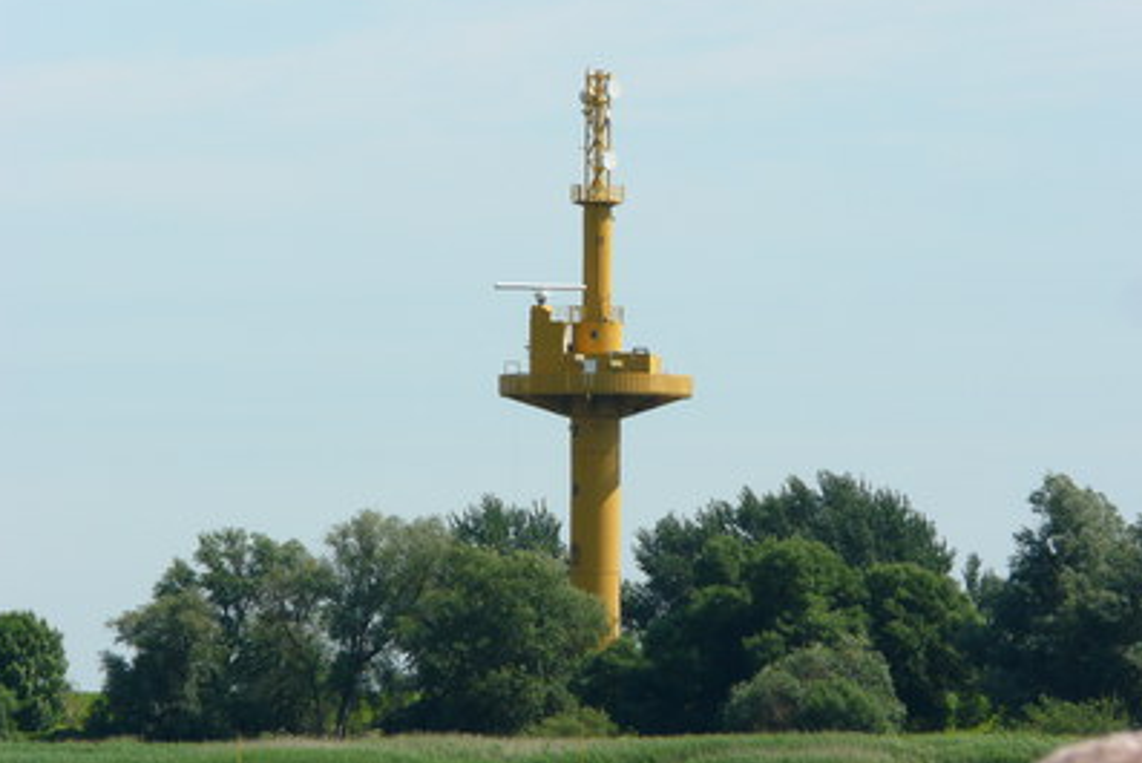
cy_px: 392
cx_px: 570
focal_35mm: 335
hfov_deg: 6.1
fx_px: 10630
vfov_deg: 4.1
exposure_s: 1/500
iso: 100
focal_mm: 52.5
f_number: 6.3
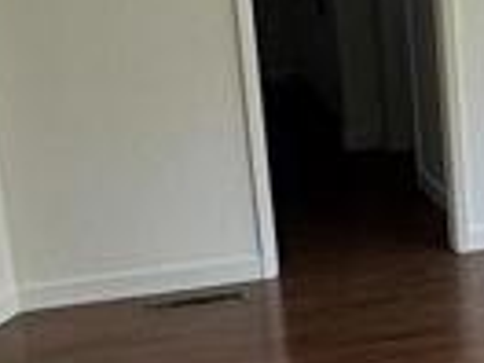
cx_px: 777
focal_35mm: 109
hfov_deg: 16.1
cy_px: 191
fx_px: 1524
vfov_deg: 13.6
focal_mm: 2.22
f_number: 2.2
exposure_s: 1/120
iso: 64
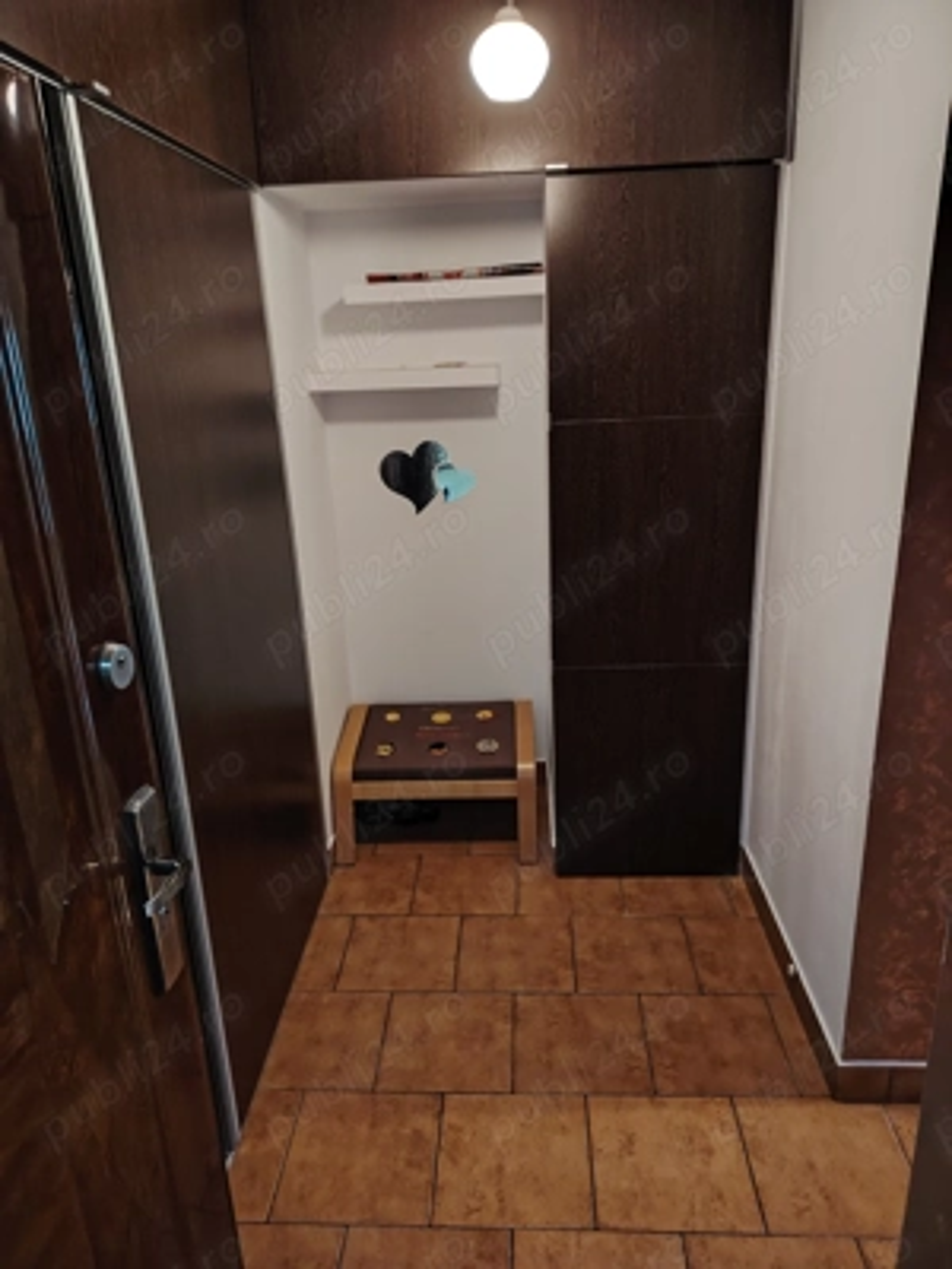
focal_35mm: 24
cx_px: 476
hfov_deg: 56.8
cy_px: 634
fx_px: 880
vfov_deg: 71.6
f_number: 1.75
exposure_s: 1/20
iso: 1934
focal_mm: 5.25
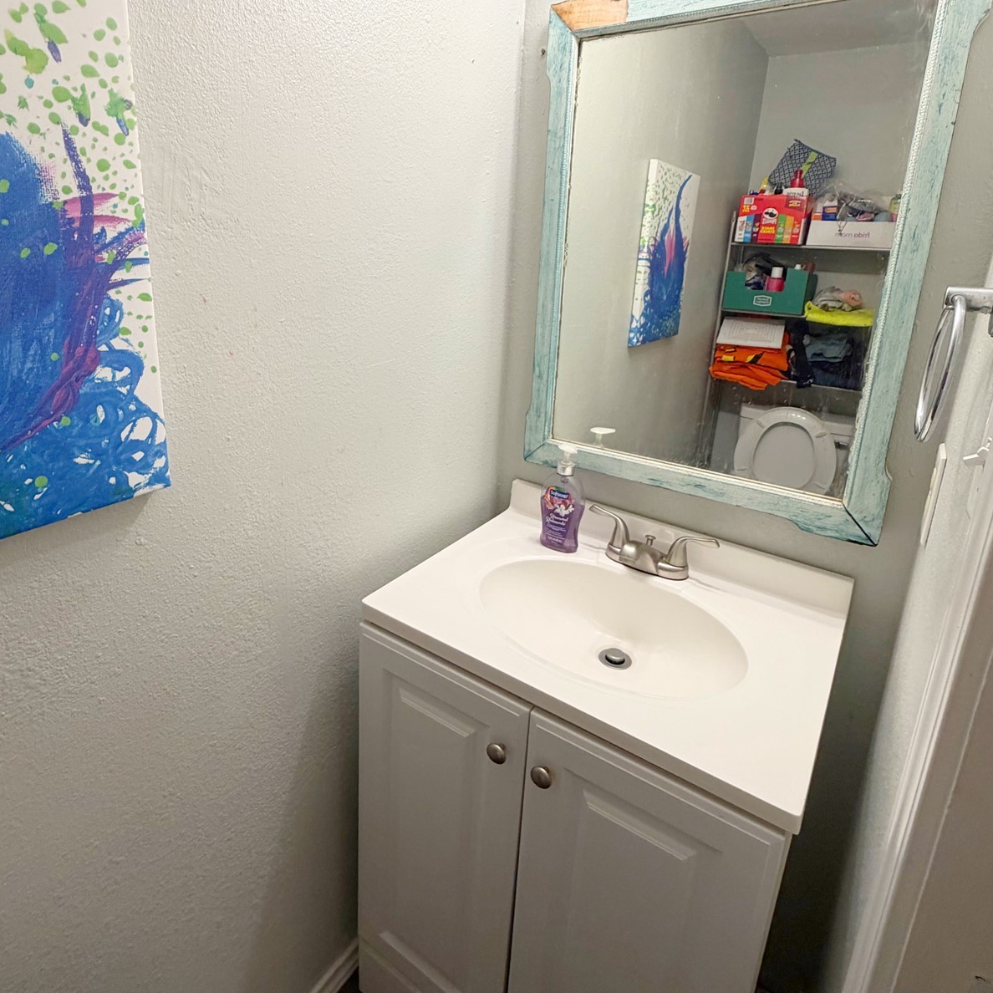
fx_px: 649
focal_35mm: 20
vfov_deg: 74.3
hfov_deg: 74.7
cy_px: 416
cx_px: 457
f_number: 2.2
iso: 160
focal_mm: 2.22
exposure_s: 1/120
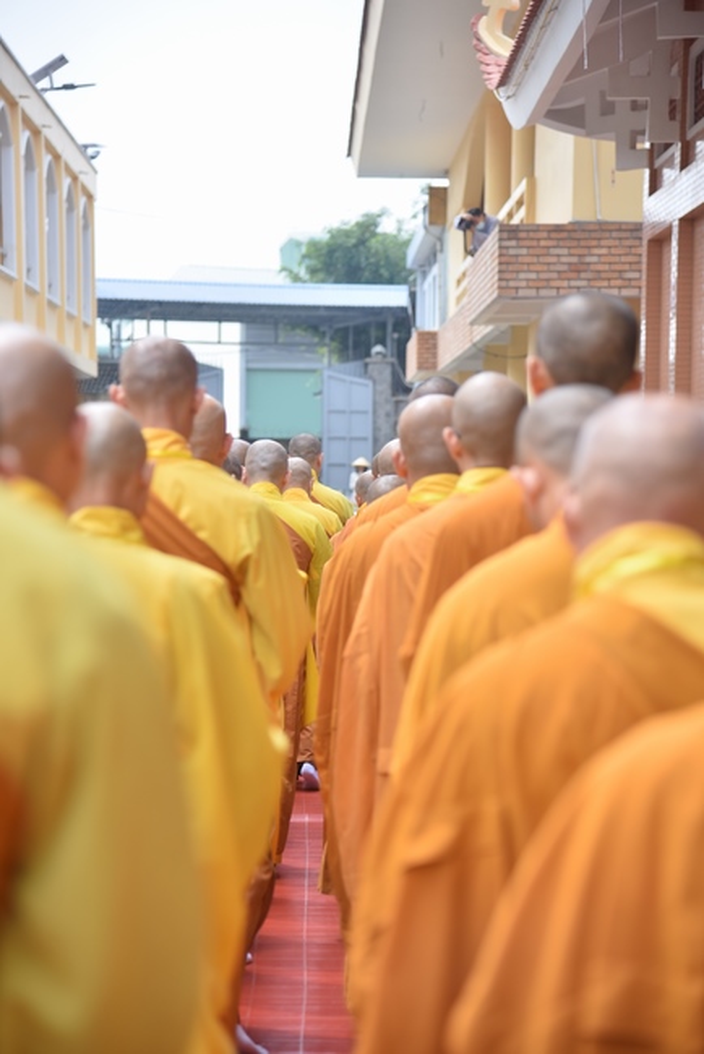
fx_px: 2783
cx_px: 352
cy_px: 527
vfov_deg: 21.4
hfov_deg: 14.4
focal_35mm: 95
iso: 100
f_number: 4
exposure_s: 1/320
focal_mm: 95
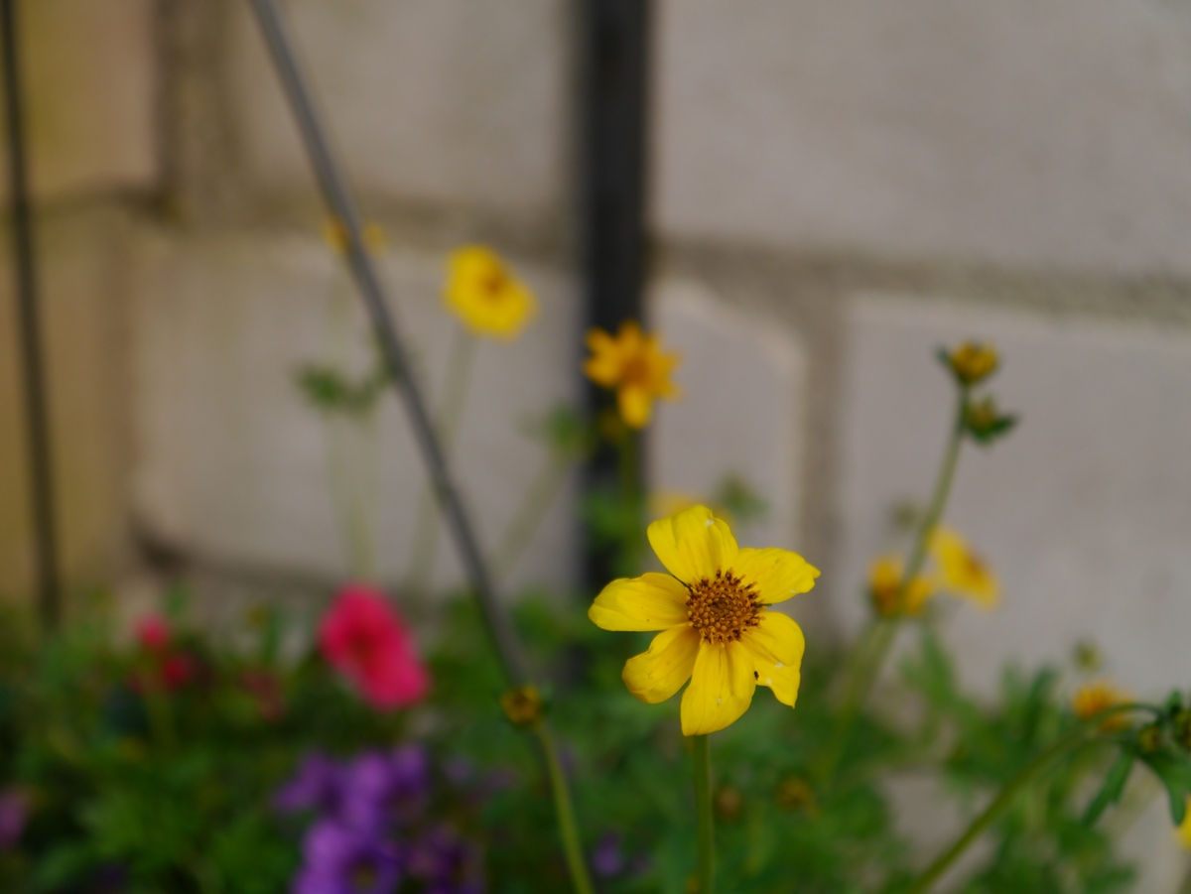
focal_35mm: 66
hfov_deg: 29.4
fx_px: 2272
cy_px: 447
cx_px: 596
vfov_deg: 22.3
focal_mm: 33
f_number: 5.6
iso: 160
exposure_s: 1/125
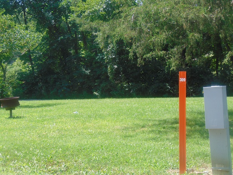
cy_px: 88
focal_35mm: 71
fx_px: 478
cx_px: 116
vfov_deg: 20.7
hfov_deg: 27.4
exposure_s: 1/320
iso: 80
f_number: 3.7
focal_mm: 12.8
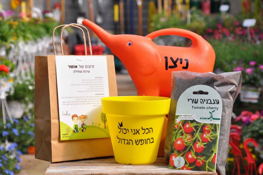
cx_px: 132
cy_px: 88
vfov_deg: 12.1
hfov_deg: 18.2
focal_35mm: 112
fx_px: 821
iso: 250
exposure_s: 1/400
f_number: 10
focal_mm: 75
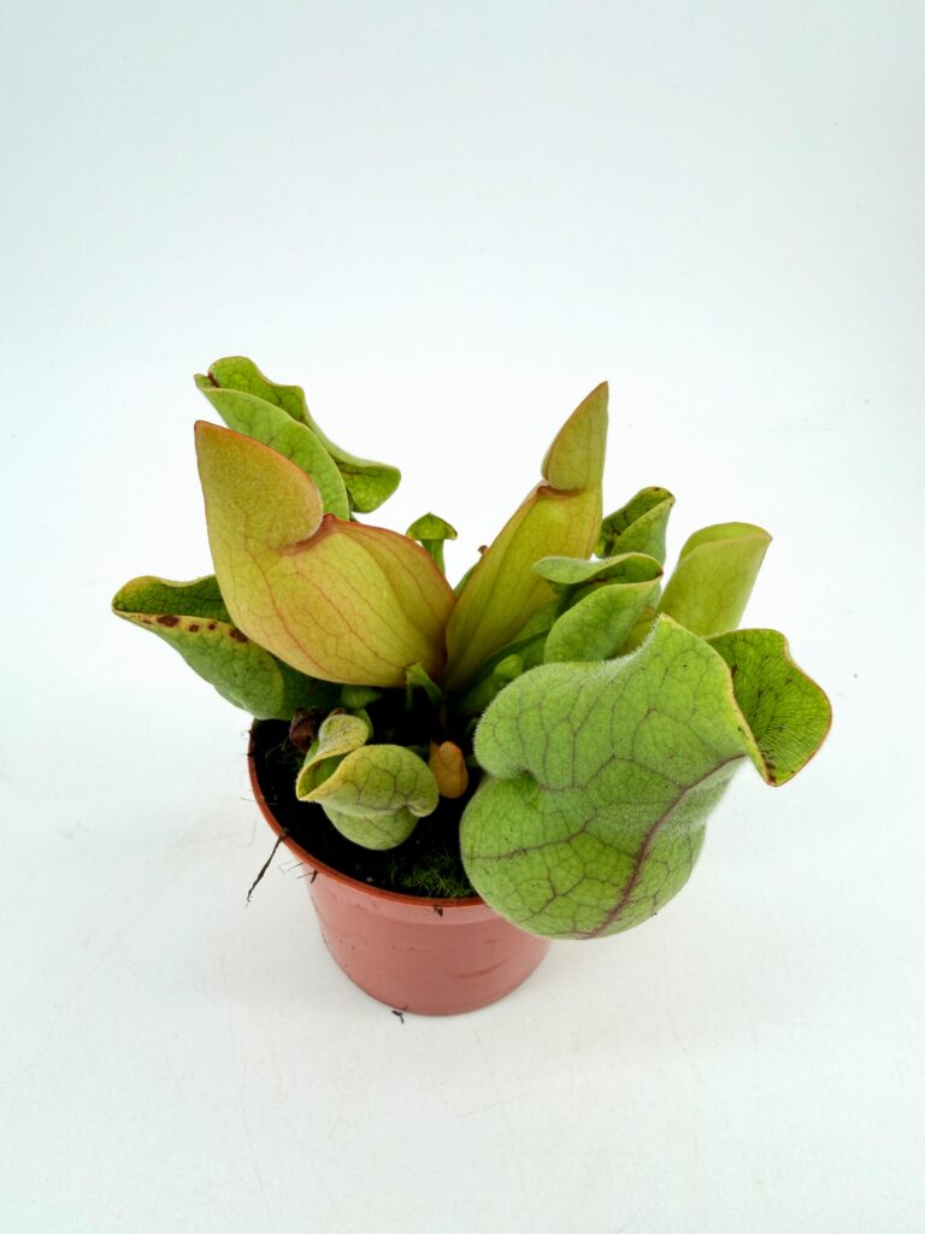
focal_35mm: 24
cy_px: 617
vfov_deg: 71.6
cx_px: 462
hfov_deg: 56.8
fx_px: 855
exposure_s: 1/167
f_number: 2.2
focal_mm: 2.22
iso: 40
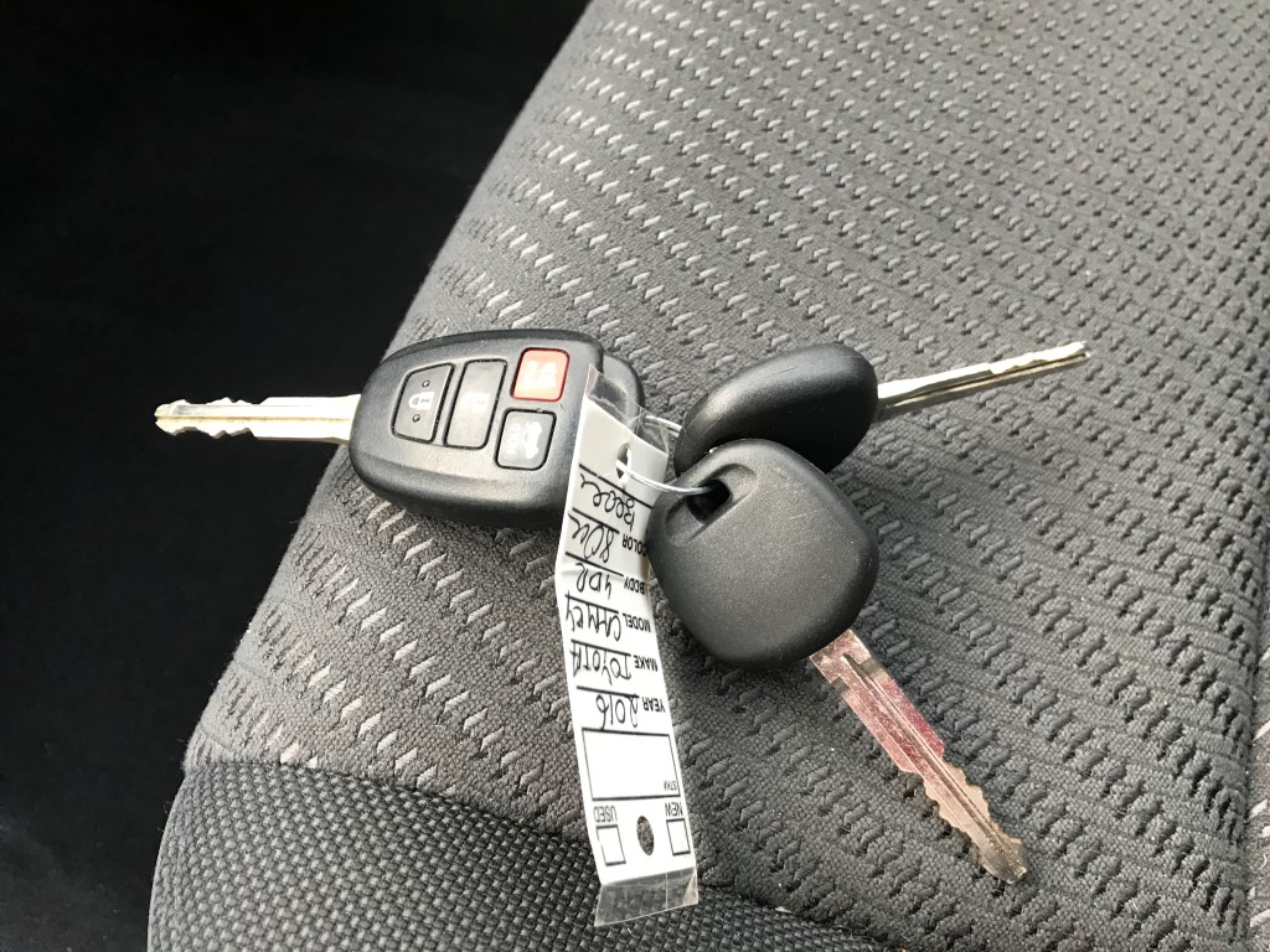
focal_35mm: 28
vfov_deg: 49.7
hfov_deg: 63.4
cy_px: 476
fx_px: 1027
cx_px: 635
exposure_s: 1/24
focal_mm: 3.99
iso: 32
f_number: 1.8
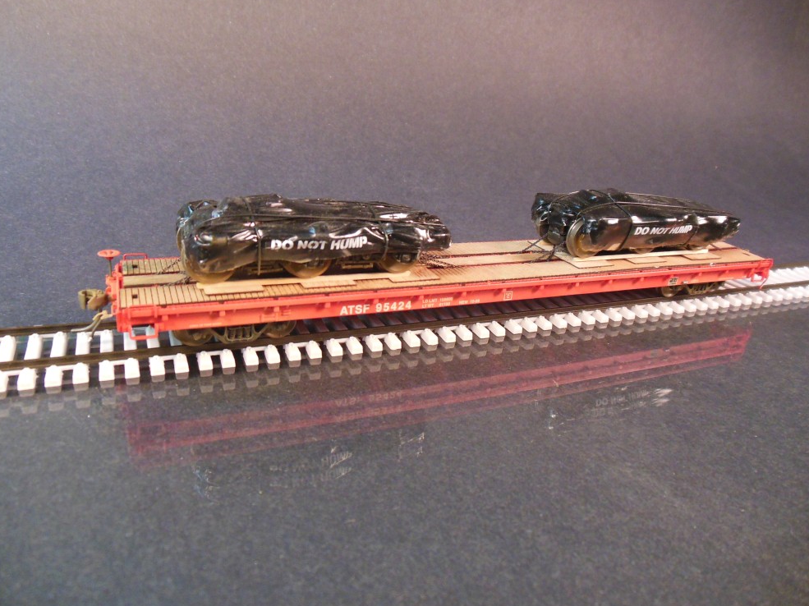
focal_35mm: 26
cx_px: 401
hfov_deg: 67.3
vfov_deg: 53.0
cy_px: 296
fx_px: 607
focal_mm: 4.5
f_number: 3.2
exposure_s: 1/30
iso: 400
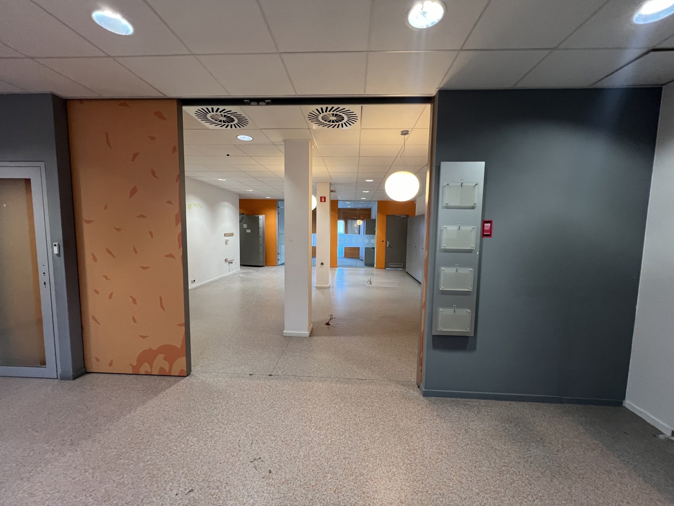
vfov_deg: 89.9
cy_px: 253
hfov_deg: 106.2
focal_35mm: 13
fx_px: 253
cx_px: 337
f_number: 1.8
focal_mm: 1.57
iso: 160
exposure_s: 1/50
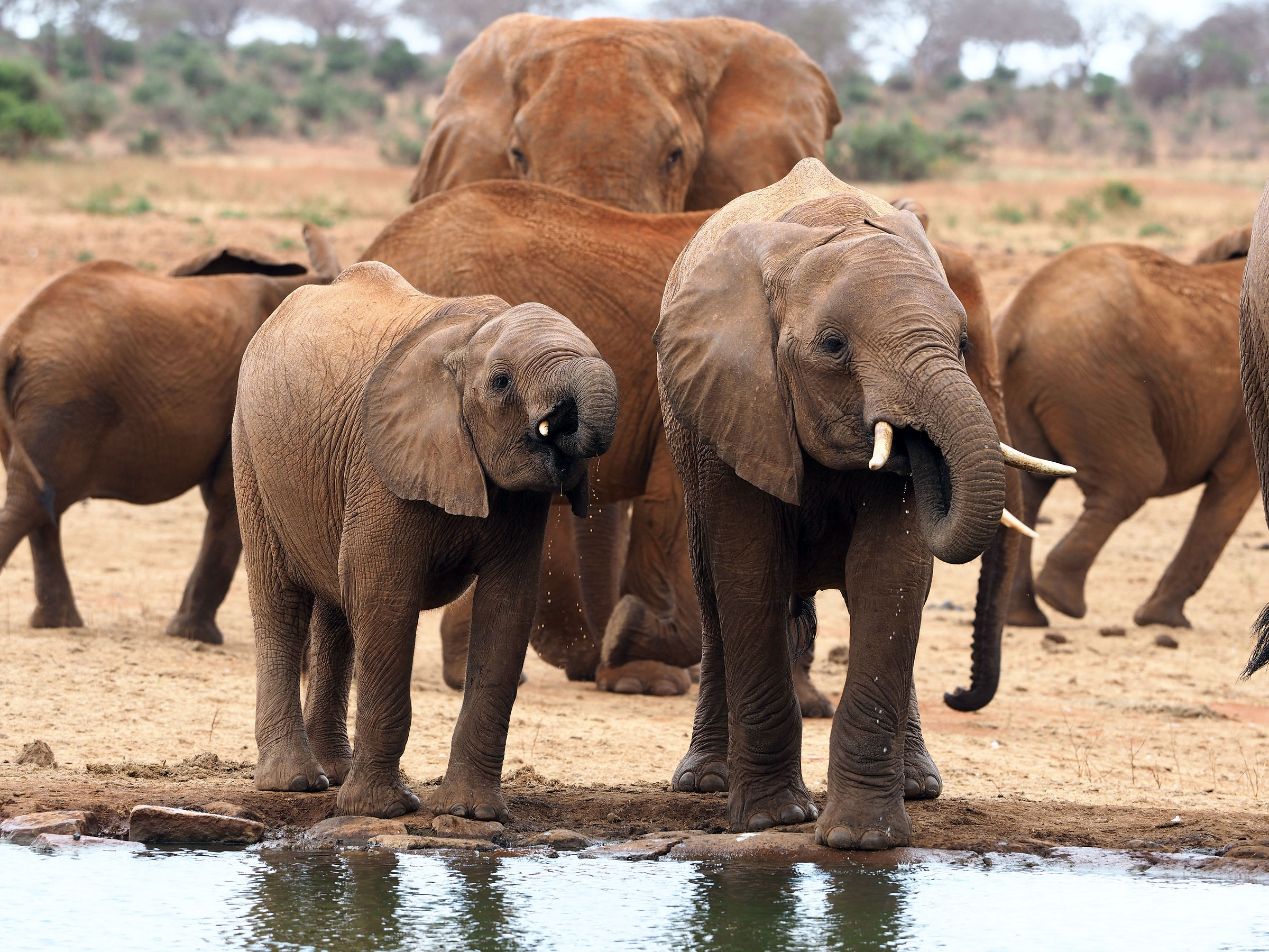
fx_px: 10998
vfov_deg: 5.0
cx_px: 634
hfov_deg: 6.6
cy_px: 476
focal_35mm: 300
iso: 200
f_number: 4
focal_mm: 150
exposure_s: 1/500
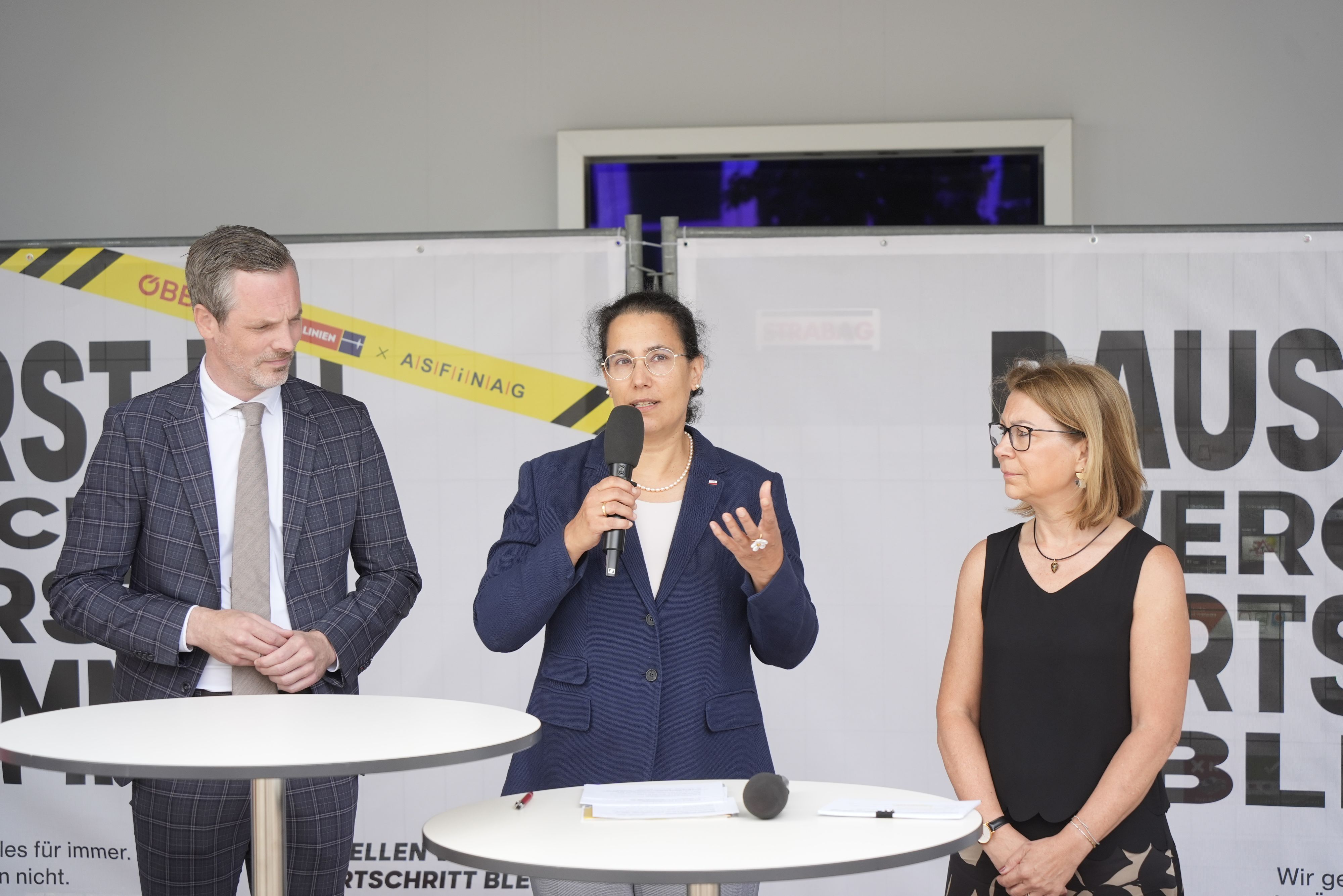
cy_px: 448
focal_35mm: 71
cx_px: 672
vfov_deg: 19.2
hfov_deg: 28.5
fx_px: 2649
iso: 640
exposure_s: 1/400
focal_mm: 71
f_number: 4.5
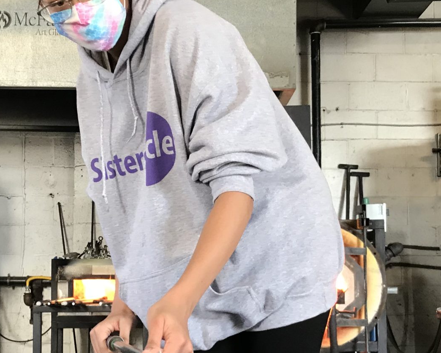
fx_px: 874
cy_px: 241
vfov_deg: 22.7
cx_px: 171
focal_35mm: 67
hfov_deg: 28.2
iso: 40
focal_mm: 3.99
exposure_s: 1/15
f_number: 1.8
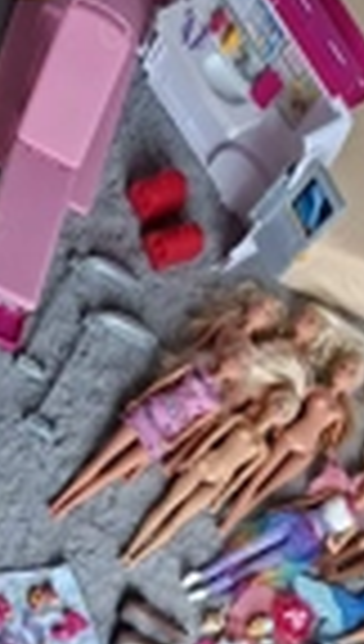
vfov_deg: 27.6
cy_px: 703
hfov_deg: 17.1
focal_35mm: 70
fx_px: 1195
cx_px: 319
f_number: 1.8
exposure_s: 1/33
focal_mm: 5.54
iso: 250
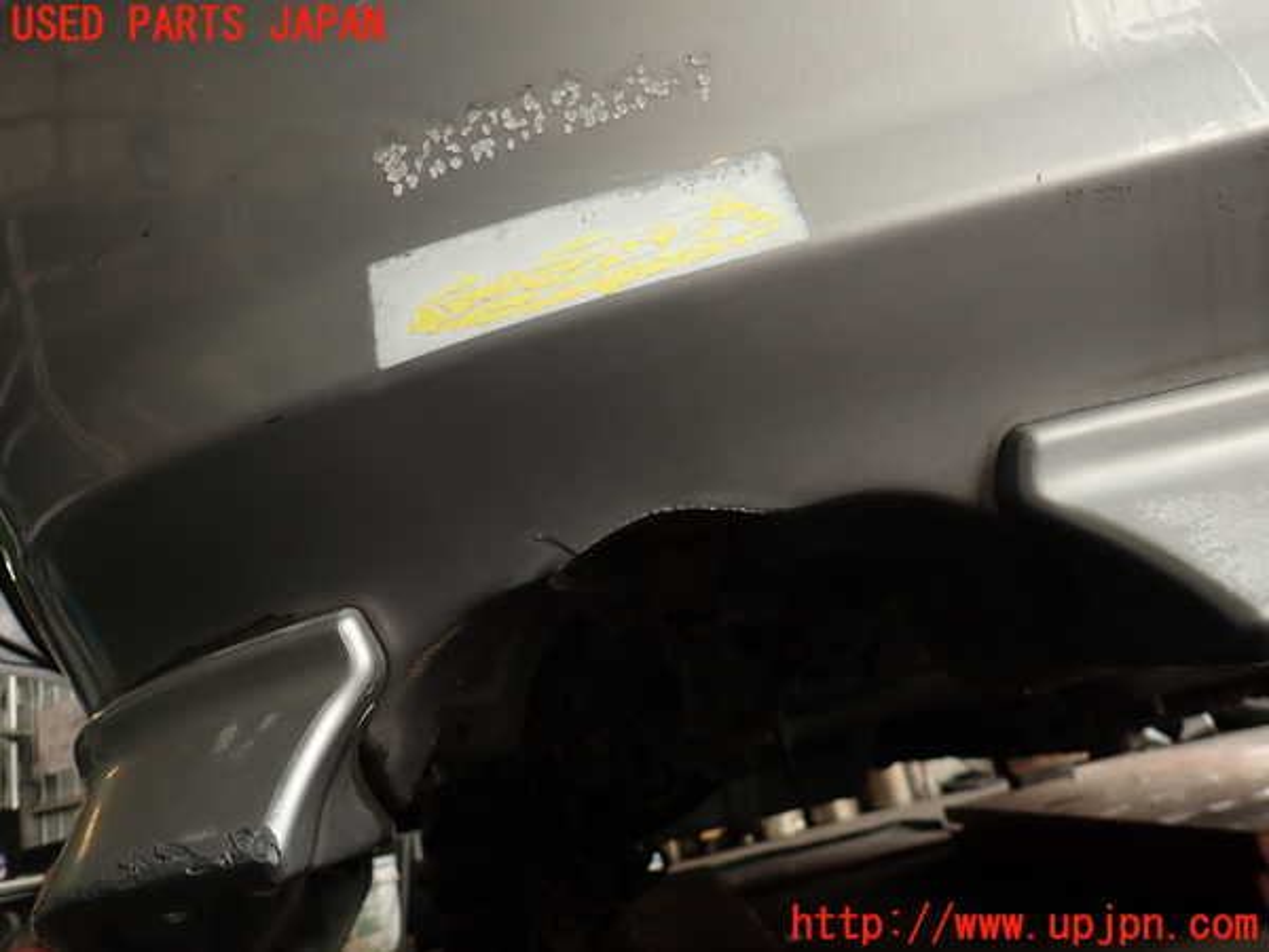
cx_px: 634
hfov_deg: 69.4
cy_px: 476
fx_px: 916
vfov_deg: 54.9
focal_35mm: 25
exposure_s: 1/80
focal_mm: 4.5
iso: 100
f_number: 2
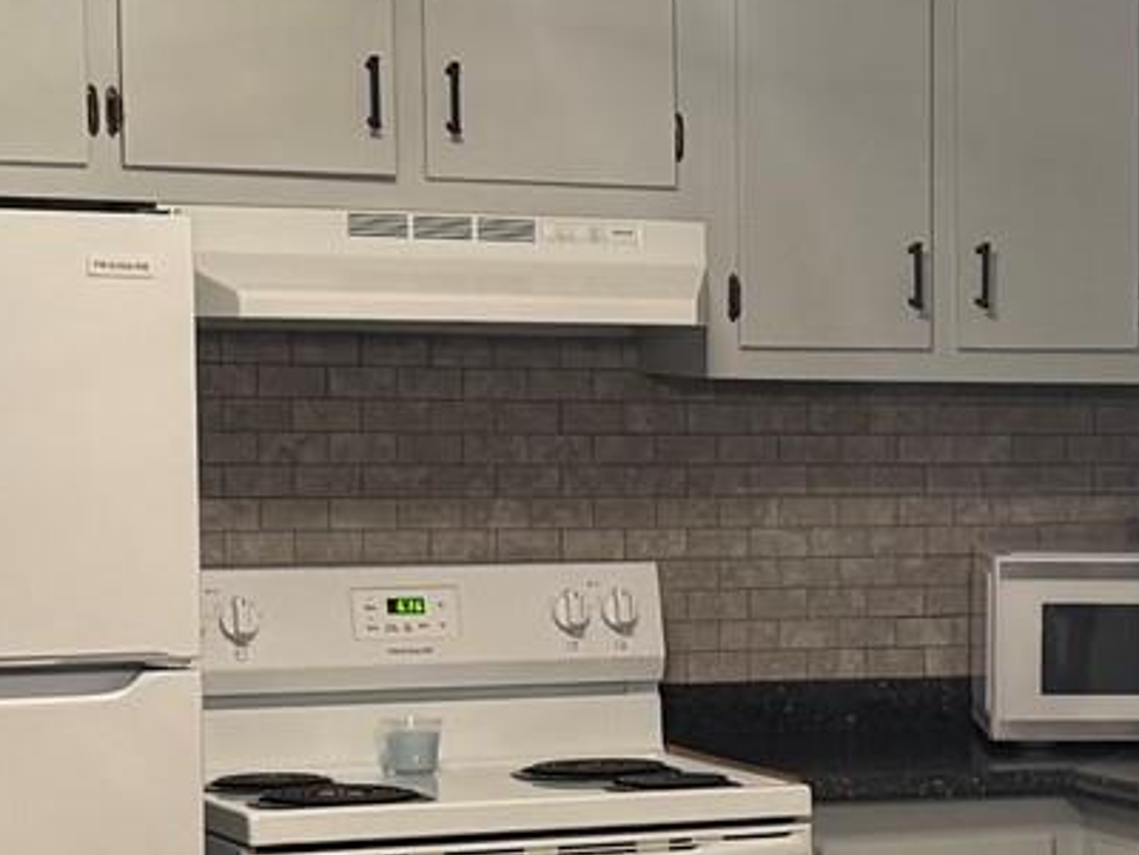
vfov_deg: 12.0
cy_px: 664
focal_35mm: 123
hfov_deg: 15.3
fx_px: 4047
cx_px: 1489
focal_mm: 6.76
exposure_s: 1/60
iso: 160
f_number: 1.78
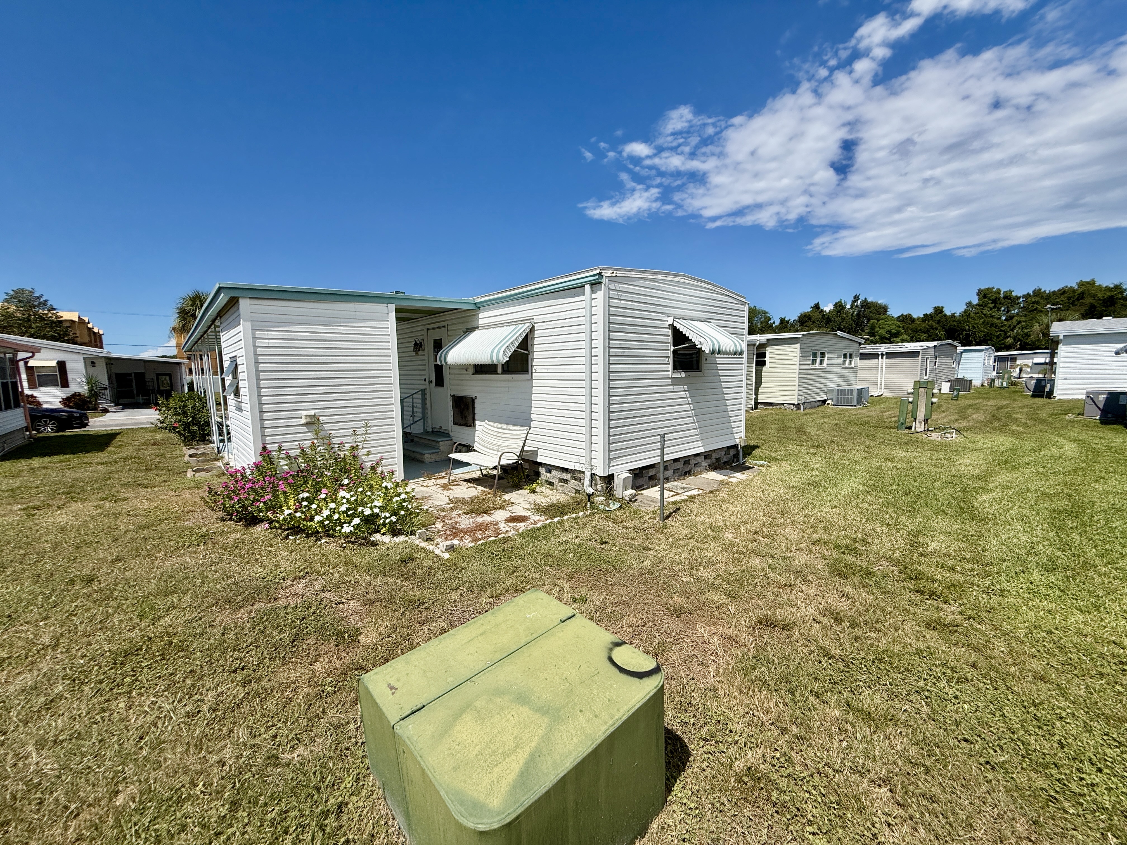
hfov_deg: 102.1
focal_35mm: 14
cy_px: 422
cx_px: 564
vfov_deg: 85.7
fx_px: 456
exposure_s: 1/6173
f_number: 2.2
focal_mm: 2.22
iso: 50
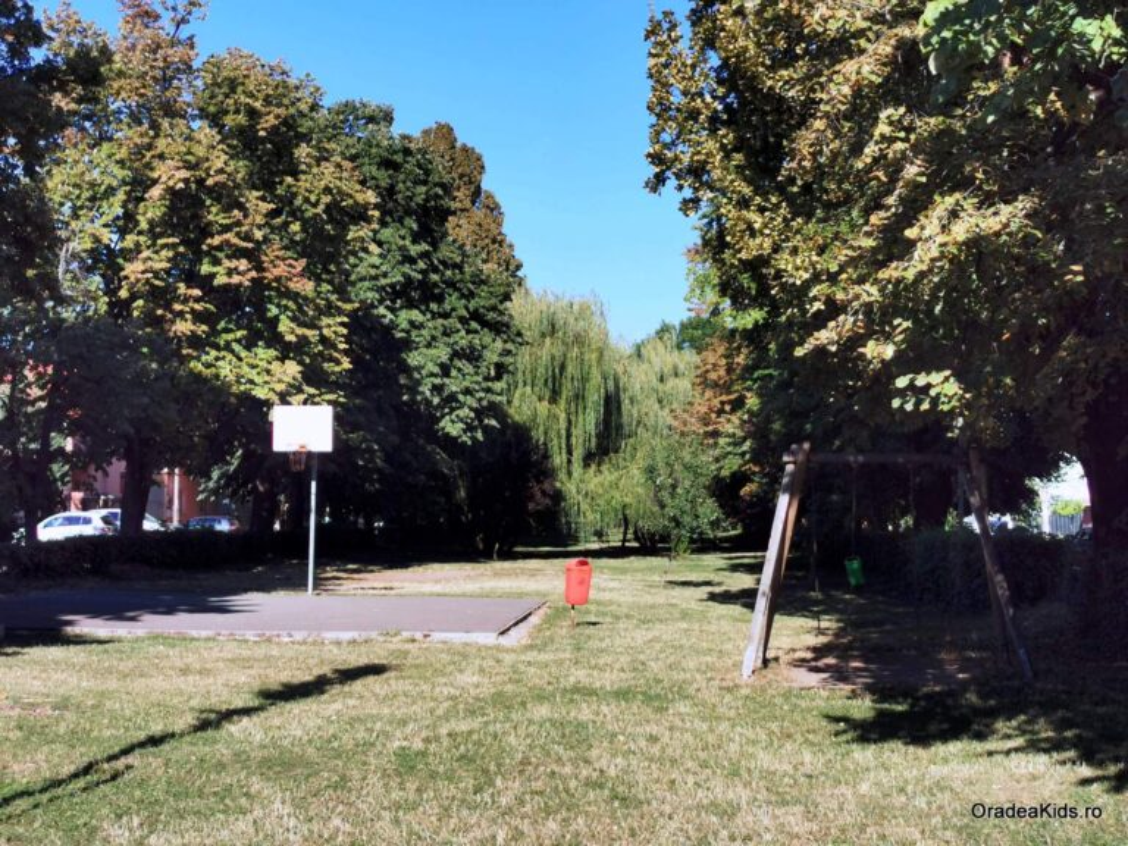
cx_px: 564
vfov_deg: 29.1
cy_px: 423
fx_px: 1629
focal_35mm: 50
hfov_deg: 38.2
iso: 50
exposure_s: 1/3509
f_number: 1.6
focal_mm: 5.56
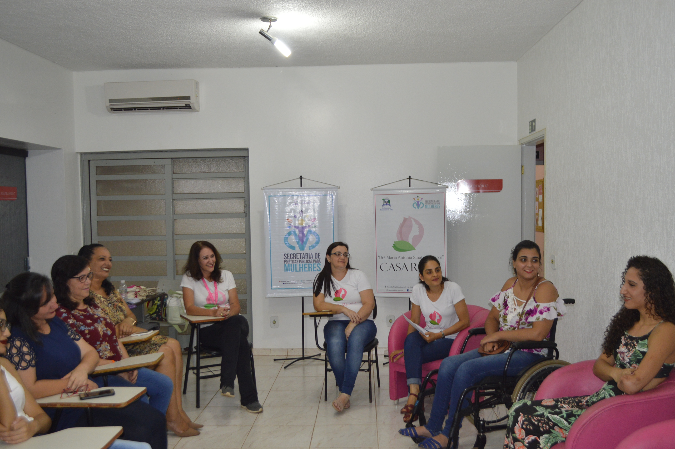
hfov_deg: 54.5
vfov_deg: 37.8
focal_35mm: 35
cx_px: 348
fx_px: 656
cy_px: 233
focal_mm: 22
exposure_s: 1/60
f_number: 3.8
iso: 500
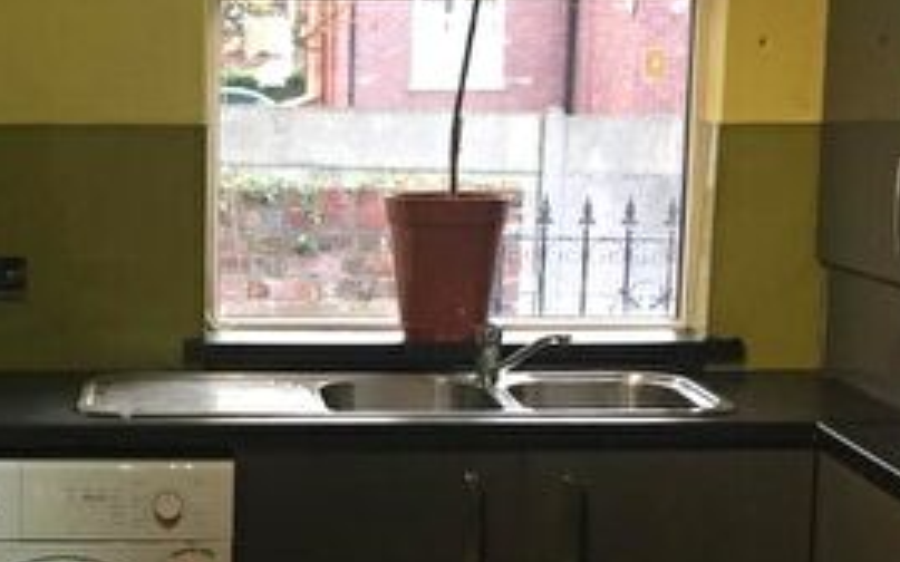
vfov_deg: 16.2
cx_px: 134
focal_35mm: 80
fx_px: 1962
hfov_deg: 25.2
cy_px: 410
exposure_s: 1/33
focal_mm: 4.15
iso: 160
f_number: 2.2
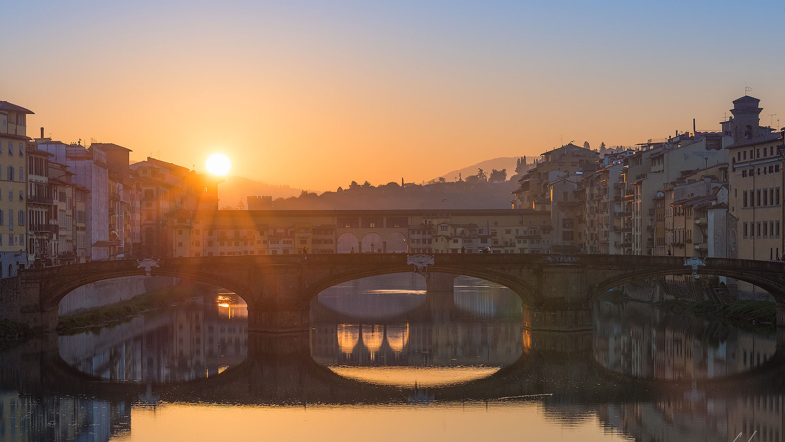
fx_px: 1874
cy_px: 213
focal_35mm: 90
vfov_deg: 13.4
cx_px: 392
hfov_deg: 23.7
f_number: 11
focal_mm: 85
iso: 200
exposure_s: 1/100
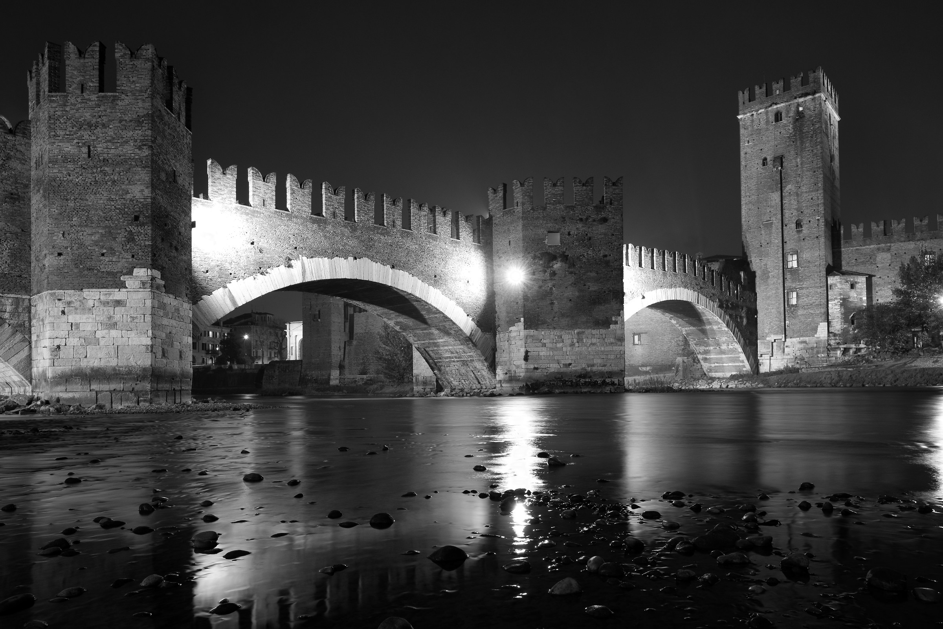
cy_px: 314
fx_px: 550
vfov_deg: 59.5
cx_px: 472
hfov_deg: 81.2
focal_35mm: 21
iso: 200
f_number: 9
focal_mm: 14
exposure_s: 10
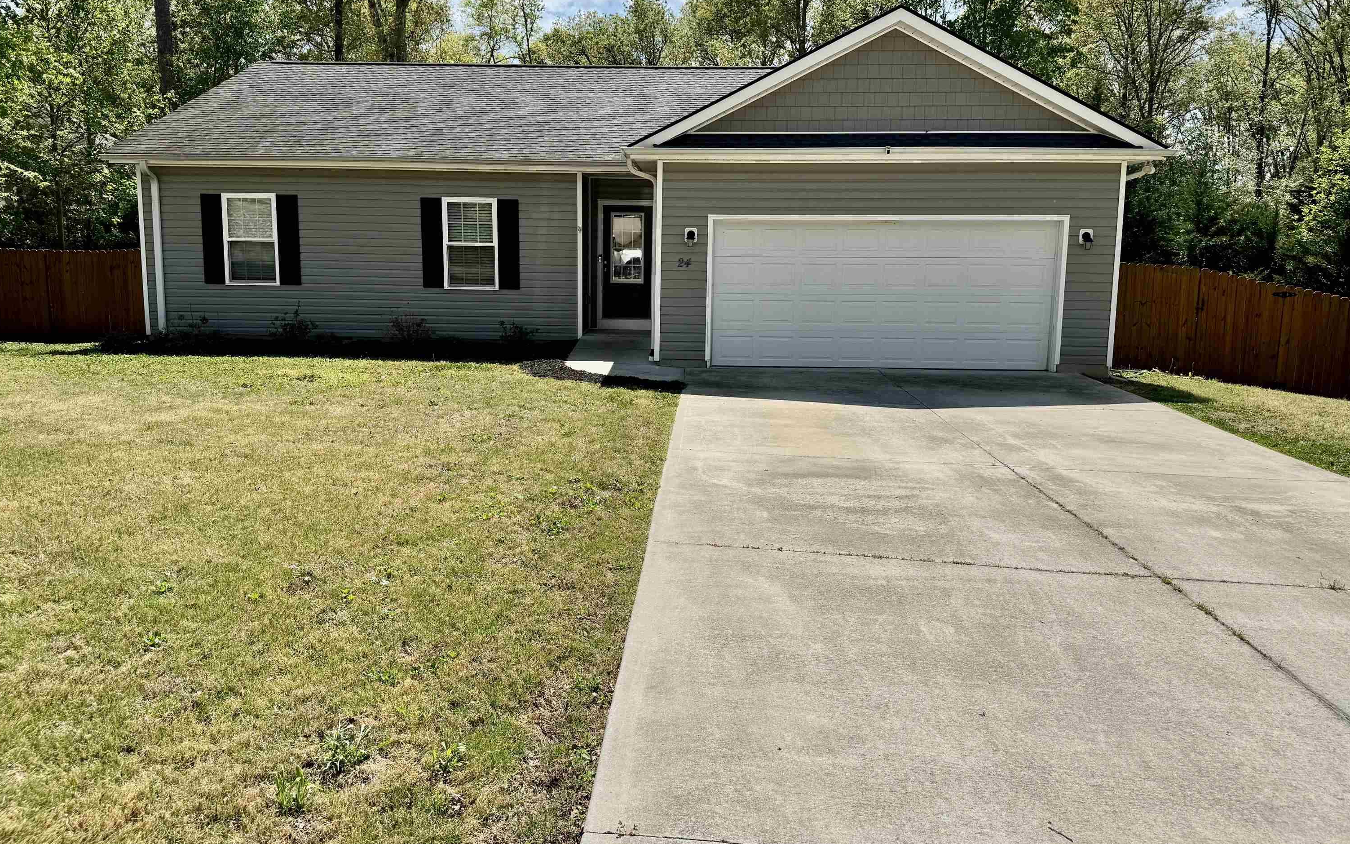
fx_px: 957
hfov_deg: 70.4
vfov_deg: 47.5
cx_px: 662
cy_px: 369
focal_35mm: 26
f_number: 1.78
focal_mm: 6.76
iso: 80
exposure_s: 1/5814
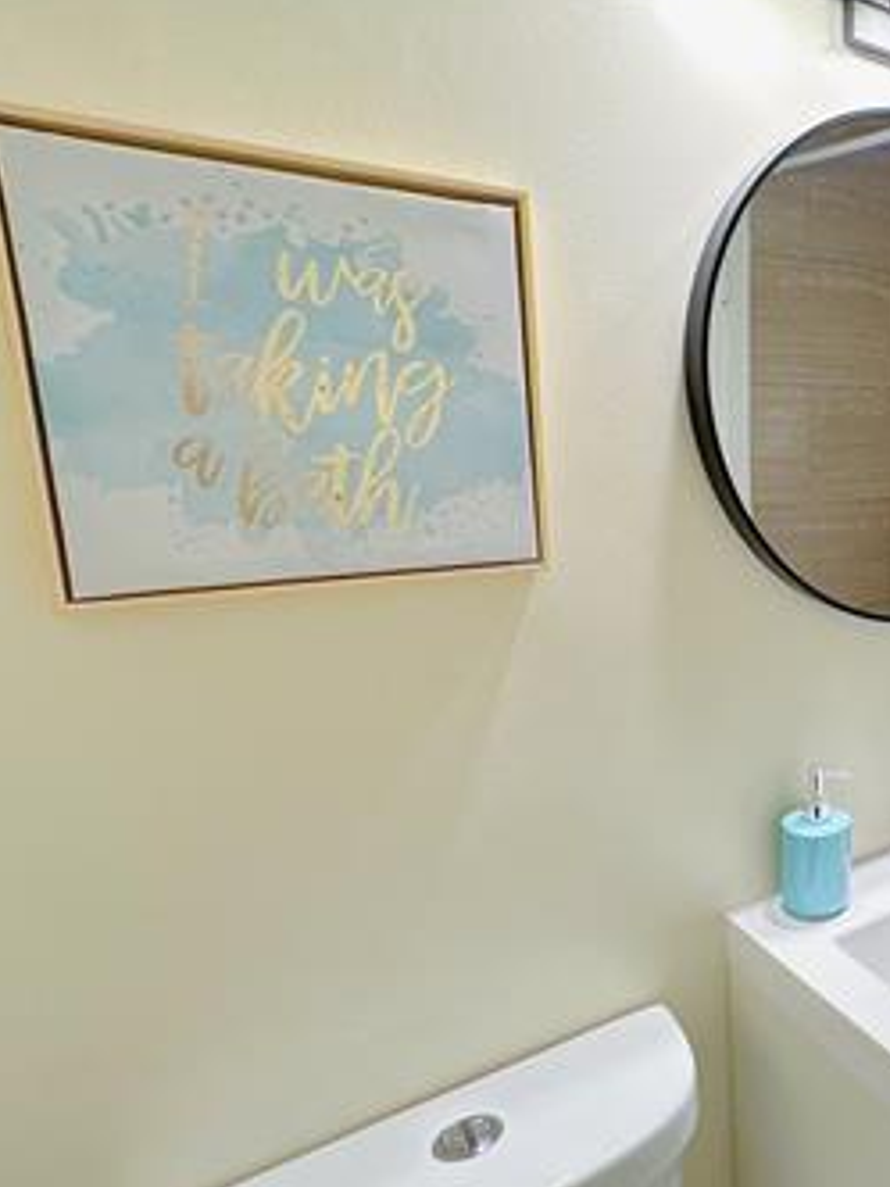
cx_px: 969
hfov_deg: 41.4
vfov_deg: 65.3
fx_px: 926
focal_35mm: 27
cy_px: 586
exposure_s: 1/120
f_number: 2.2
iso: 160
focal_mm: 2.22
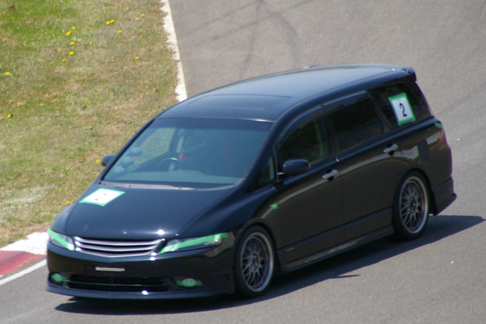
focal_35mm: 537
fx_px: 7246
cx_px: 197
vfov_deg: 2.6
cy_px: 165
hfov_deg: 3.8
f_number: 8
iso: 200
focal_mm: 250
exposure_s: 1/350
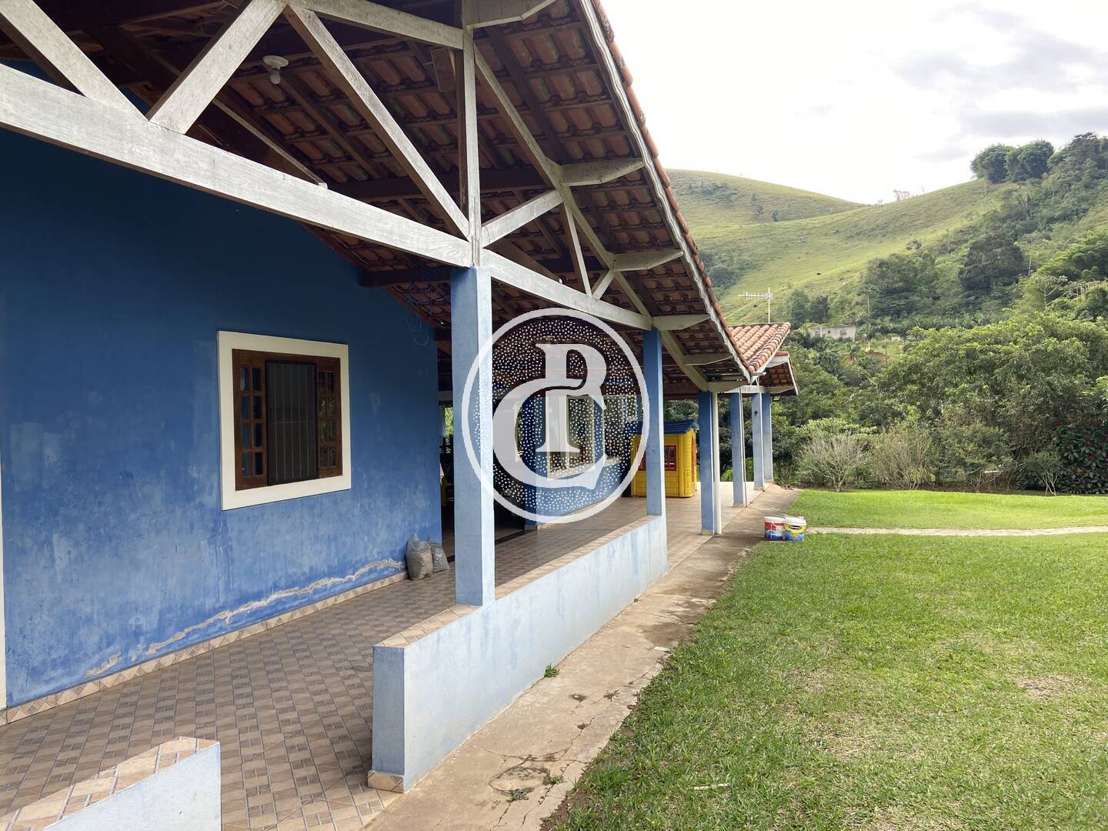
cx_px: 554
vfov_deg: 53.1
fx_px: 832
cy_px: 416
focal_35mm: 26
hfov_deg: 67.3
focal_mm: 4.25
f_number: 1.8
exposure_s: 1/239
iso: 32
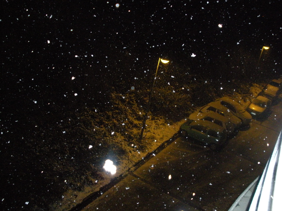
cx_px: 141
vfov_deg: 39.7
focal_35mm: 36
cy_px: 106
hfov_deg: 51.4
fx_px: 293
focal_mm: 6.3
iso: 635
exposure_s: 1/60
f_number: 3.5
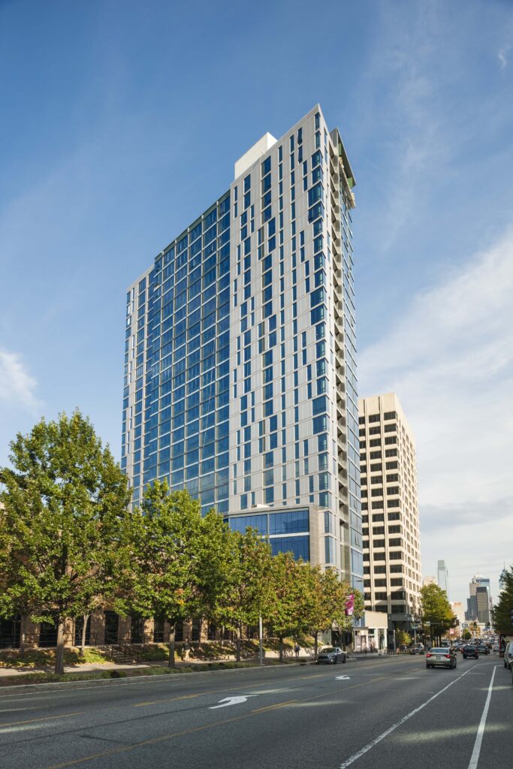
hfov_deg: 53.1
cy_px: 384
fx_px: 513
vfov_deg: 73.7
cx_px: 256
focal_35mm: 24
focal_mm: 24
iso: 100
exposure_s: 1/100
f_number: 9.5
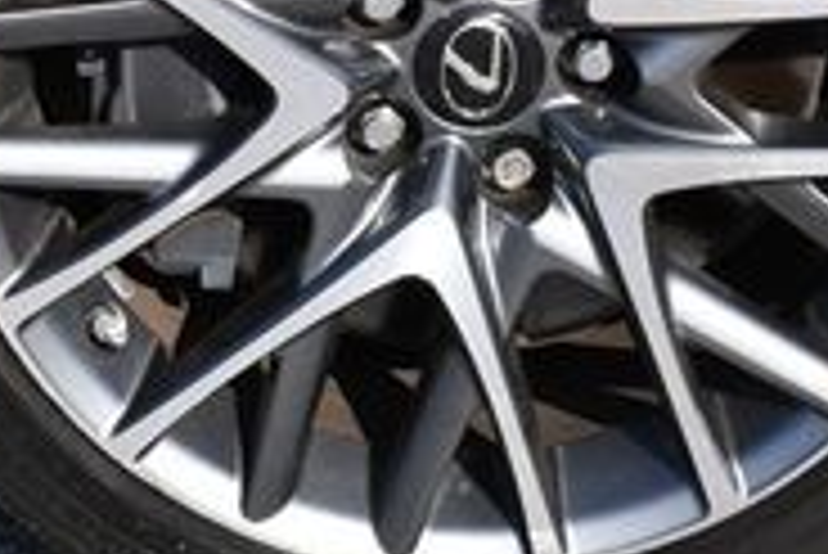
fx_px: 5593
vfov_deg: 5.7
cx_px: 364
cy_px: 41
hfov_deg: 8.5
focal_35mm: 243
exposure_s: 1/250
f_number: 8
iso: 125
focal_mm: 35
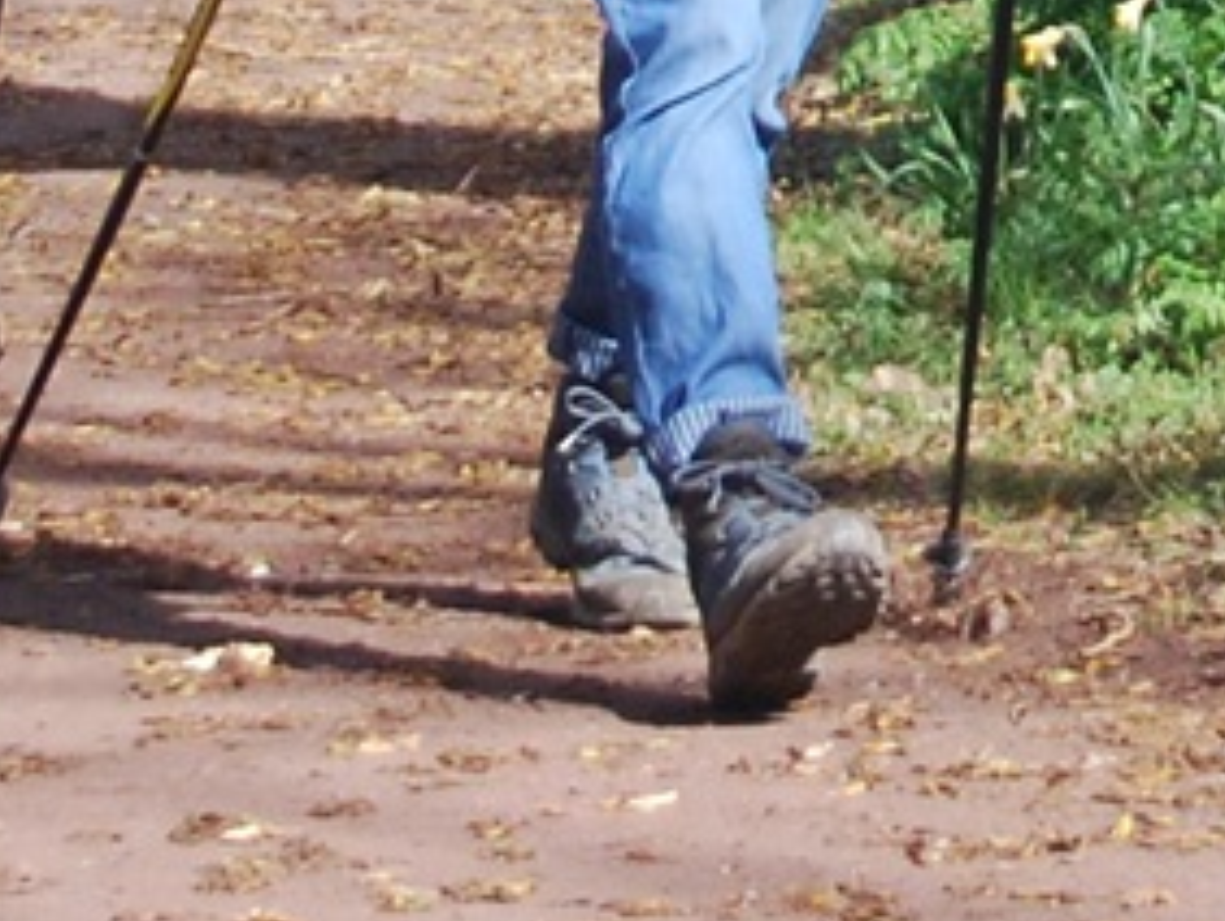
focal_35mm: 348
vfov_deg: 4.2
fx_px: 12326
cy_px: -1021
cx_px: 1612
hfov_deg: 5.7
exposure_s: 1/500
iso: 220
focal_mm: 34
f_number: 4.8
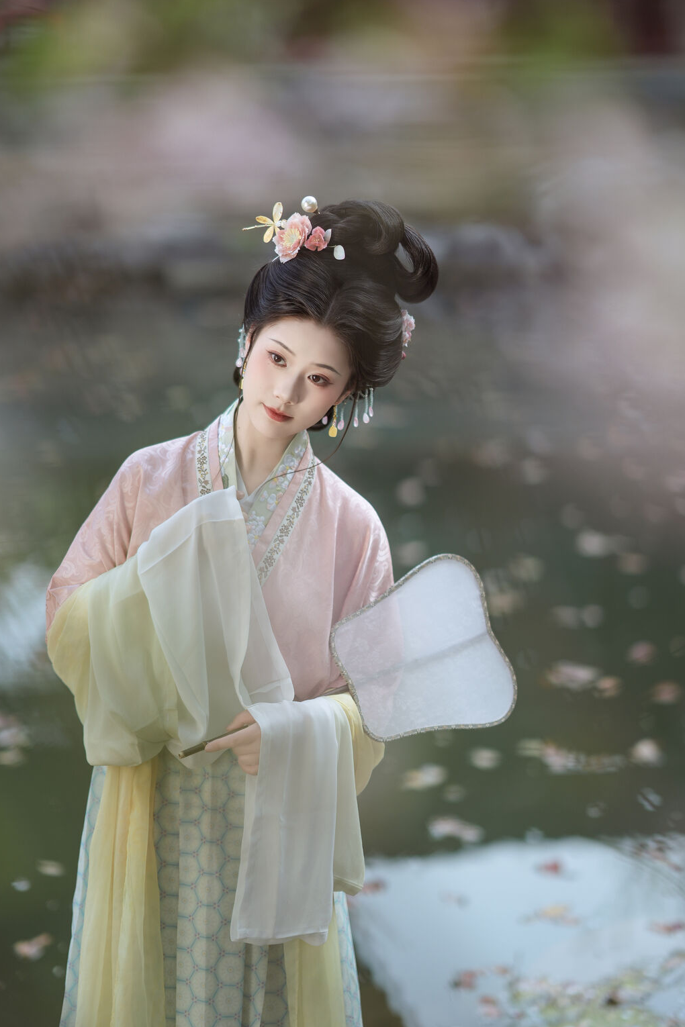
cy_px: 434
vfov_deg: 20.4
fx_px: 2854
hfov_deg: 13.7
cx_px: 335
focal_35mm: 100
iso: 125
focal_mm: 85
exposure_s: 1/1600
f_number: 1.4
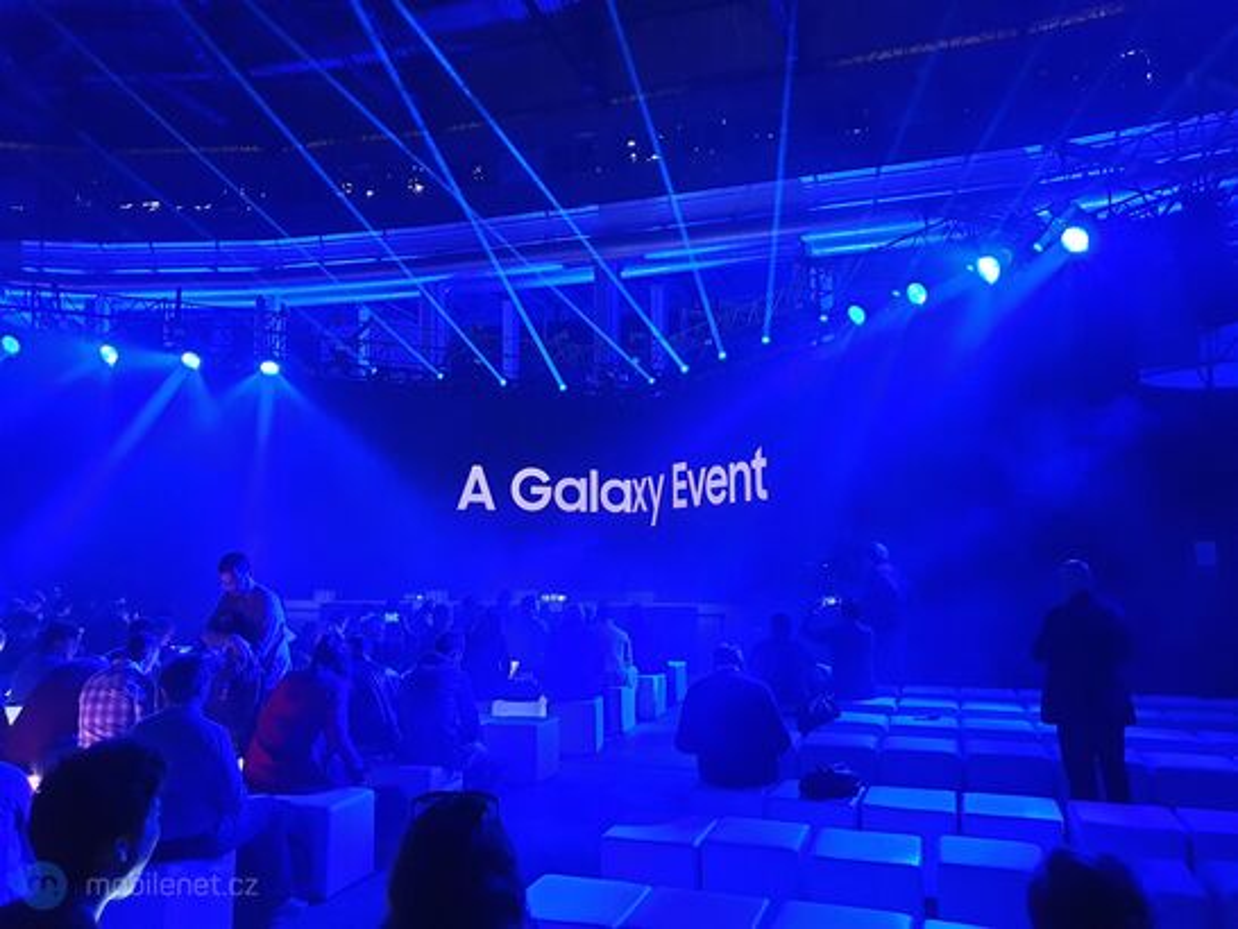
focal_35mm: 26
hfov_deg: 67.3
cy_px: 464
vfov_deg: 53.1
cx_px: 619
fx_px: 930
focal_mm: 4.3
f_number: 1.5
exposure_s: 1/24
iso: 800
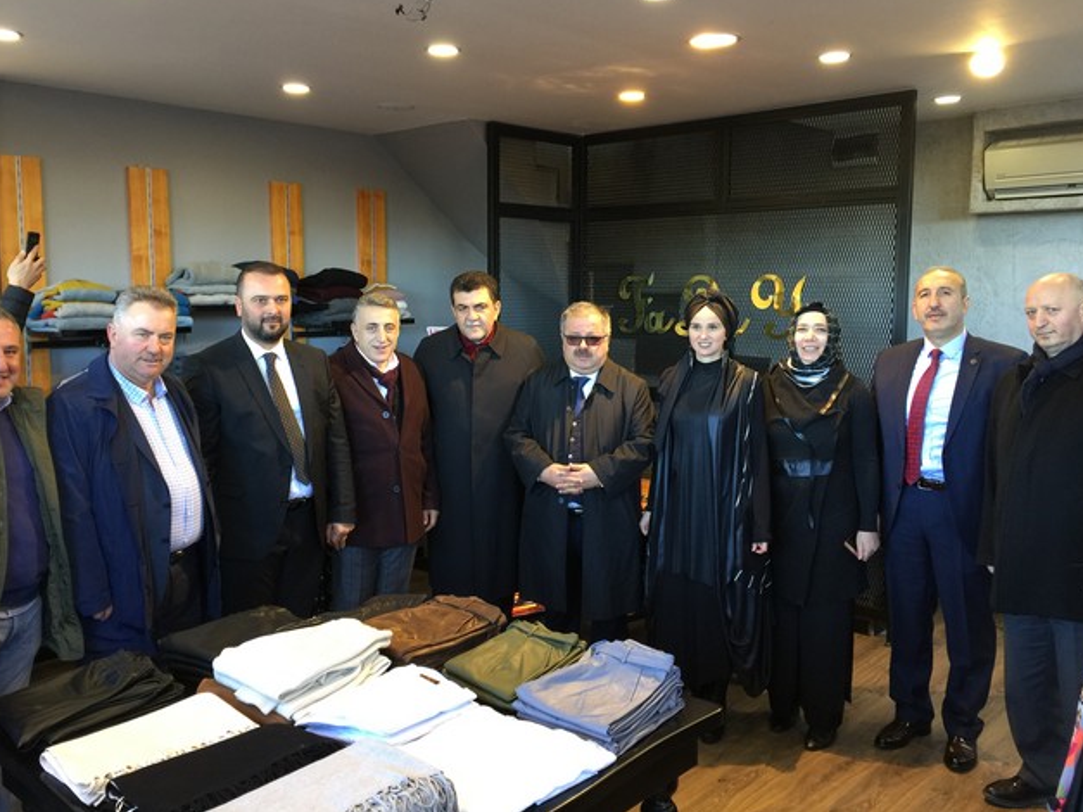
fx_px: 970
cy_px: 382
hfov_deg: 58.3
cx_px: 523
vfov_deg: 45.4
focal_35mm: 31
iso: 40
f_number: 2.2
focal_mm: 4.15
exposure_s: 1/17
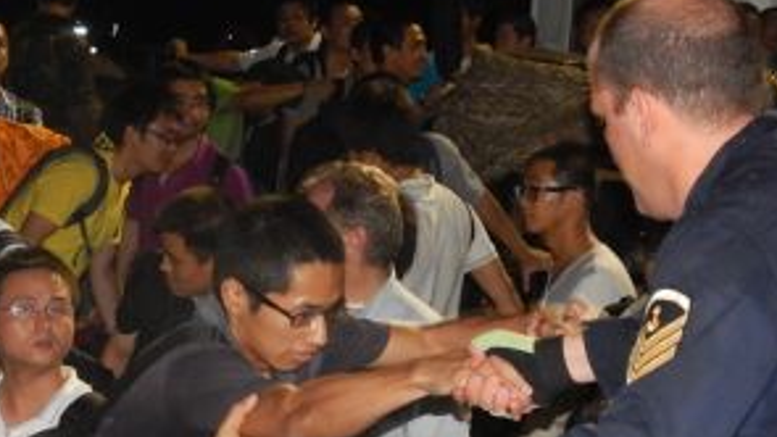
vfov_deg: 9.3
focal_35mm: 130
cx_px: 261
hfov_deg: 16.5
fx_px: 2679
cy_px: 253
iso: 720
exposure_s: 1/30
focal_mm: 9.7
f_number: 3.8
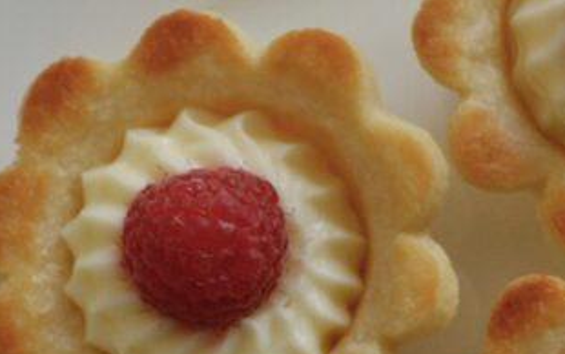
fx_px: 2434
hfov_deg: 13.2
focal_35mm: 158
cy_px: 256
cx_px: 323
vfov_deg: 8.3
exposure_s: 1/60
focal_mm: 32
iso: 800
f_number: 4.8
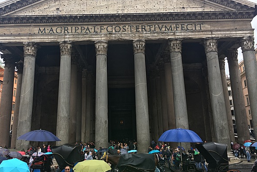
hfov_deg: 57.1
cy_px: 69
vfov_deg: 39.8
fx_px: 236
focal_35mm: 33
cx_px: 117
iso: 25
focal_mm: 4.15
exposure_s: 1/176
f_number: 2.2
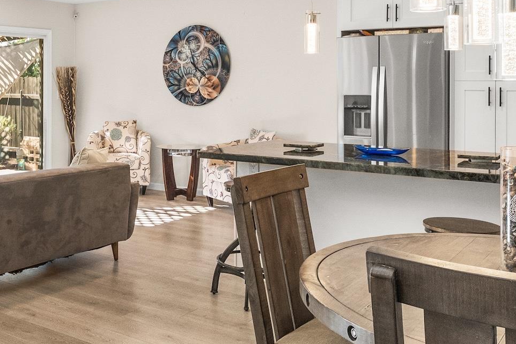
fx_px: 631
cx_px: 141
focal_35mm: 44
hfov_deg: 43.3
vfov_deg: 30.0
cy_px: 87
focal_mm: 14
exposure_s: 1/320
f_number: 8
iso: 5000
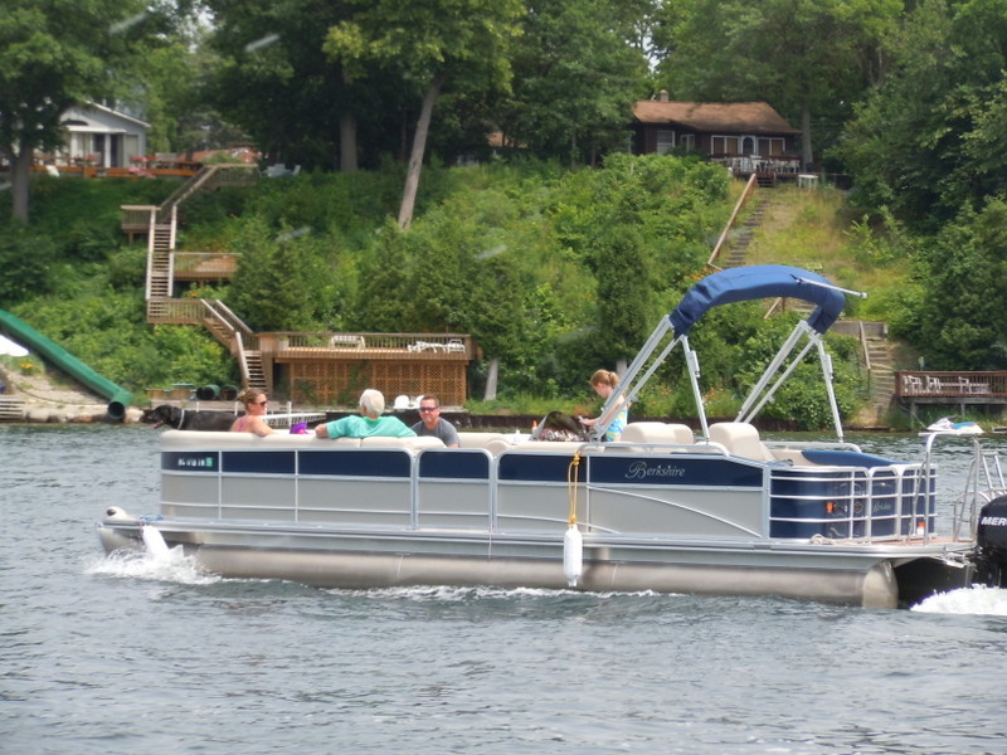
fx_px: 4829
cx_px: 504
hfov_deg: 11.9
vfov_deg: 8.9
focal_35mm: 166
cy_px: 378
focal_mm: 29.8
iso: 100
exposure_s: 1/250
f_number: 5.5
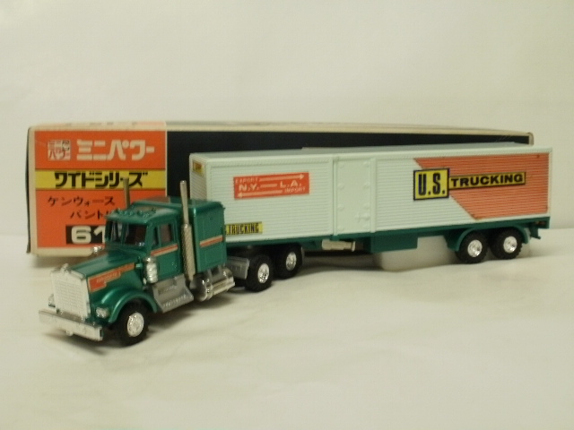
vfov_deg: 32.9
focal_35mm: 44
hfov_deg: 42.9
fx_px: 730
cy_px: 215
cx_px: 287
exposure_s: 1/10
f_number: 4
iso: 125
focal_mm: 7.7
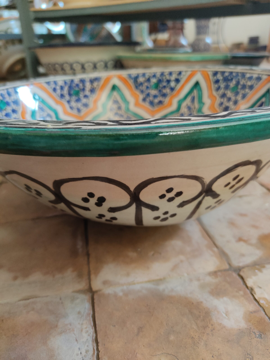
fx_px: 270
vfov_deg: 67.3
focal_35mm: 26
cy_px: 180
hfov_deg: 53.1
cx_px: 135
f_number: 1.79
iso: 709
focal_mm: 4.74
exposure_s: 1/30
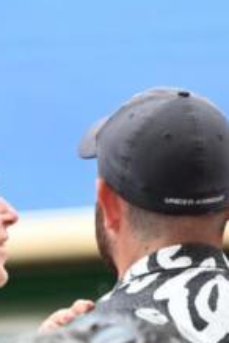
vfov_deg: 4.5
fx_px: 4351
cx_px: 198
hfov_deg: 3.0
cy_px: 196
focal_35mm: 456
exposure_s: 1/250
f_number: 6.3
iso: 500
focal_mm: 200
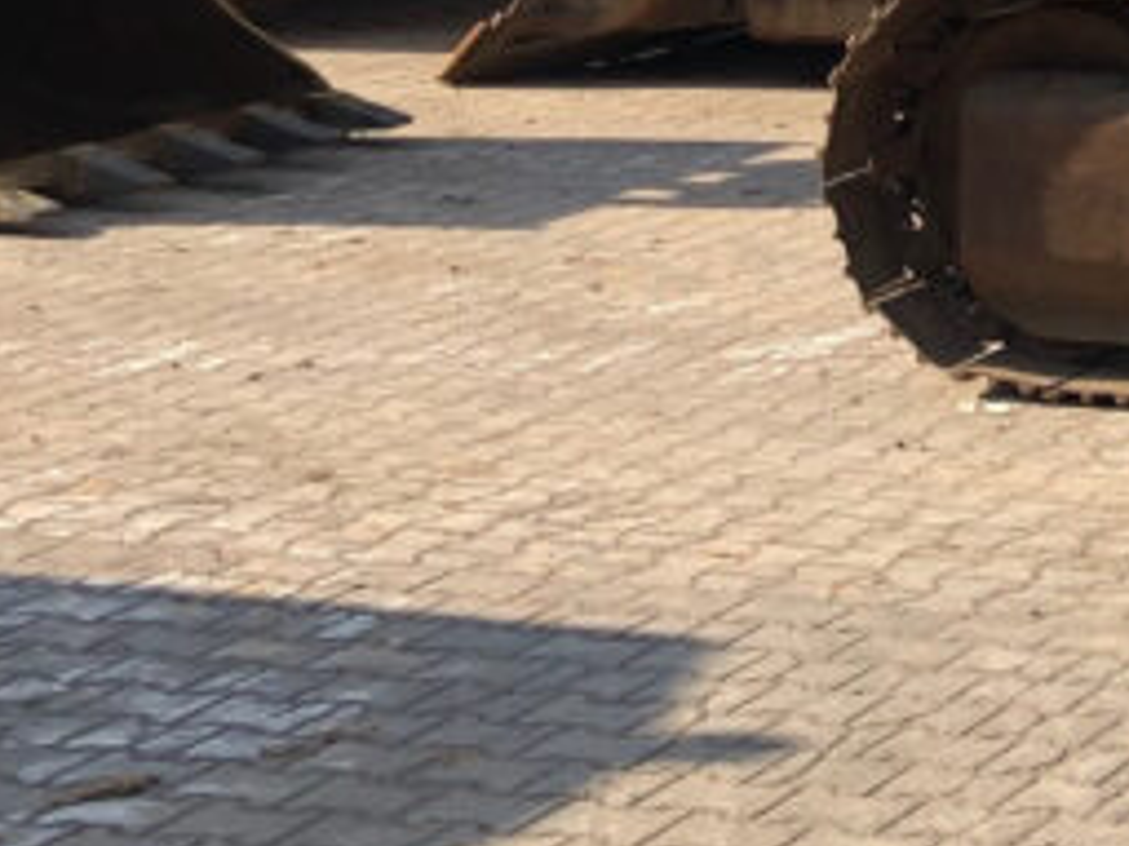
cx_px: 1700
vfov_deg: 12.5
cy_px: -554
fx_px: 3586
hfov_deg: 16.3
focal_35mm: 110
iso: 20
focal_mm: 3.99
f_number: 1.8
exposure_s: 1/923
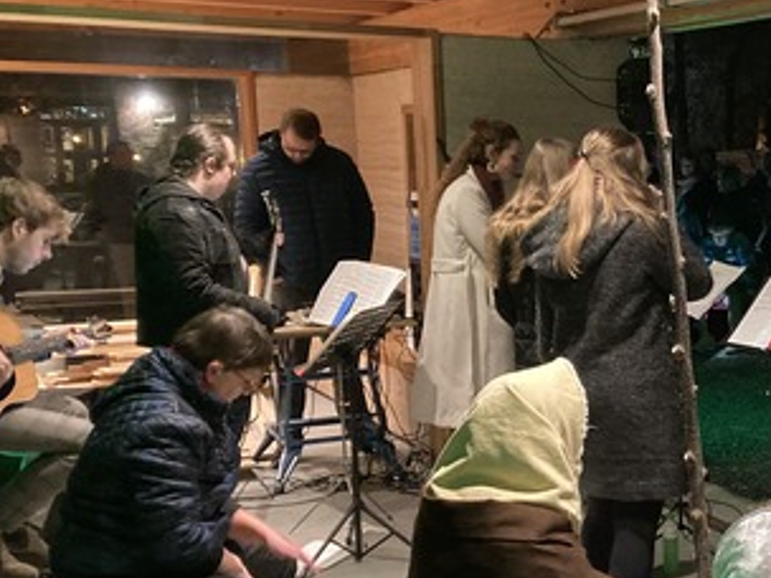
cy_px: 401
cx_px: 791
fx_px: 1314
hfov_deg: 30.2
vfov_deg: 24.7
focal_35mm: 59
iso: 640
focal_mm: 3.99
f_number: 1.8
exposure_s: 1/27
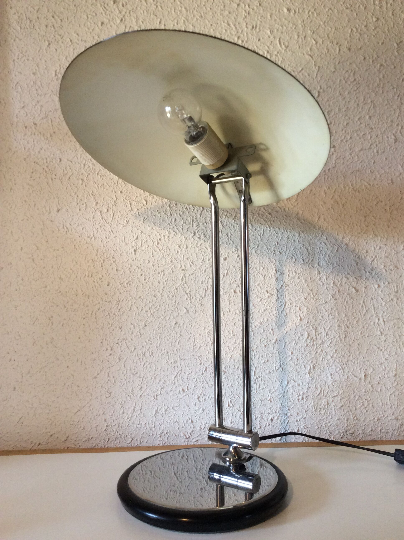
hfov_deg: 44.1
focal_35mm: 32
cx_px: 202
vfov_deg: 56.9
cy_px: 270
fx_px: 499
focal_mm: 3.3
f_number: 2.4
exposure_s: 1/25
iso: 80
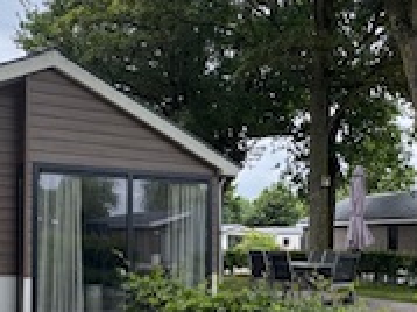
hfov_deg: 38.1
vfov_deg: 28.5
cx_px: 242
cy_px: 242
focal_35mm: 50
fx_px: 602
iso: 40
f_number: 2.2
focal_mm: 2.22
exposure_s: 1/243
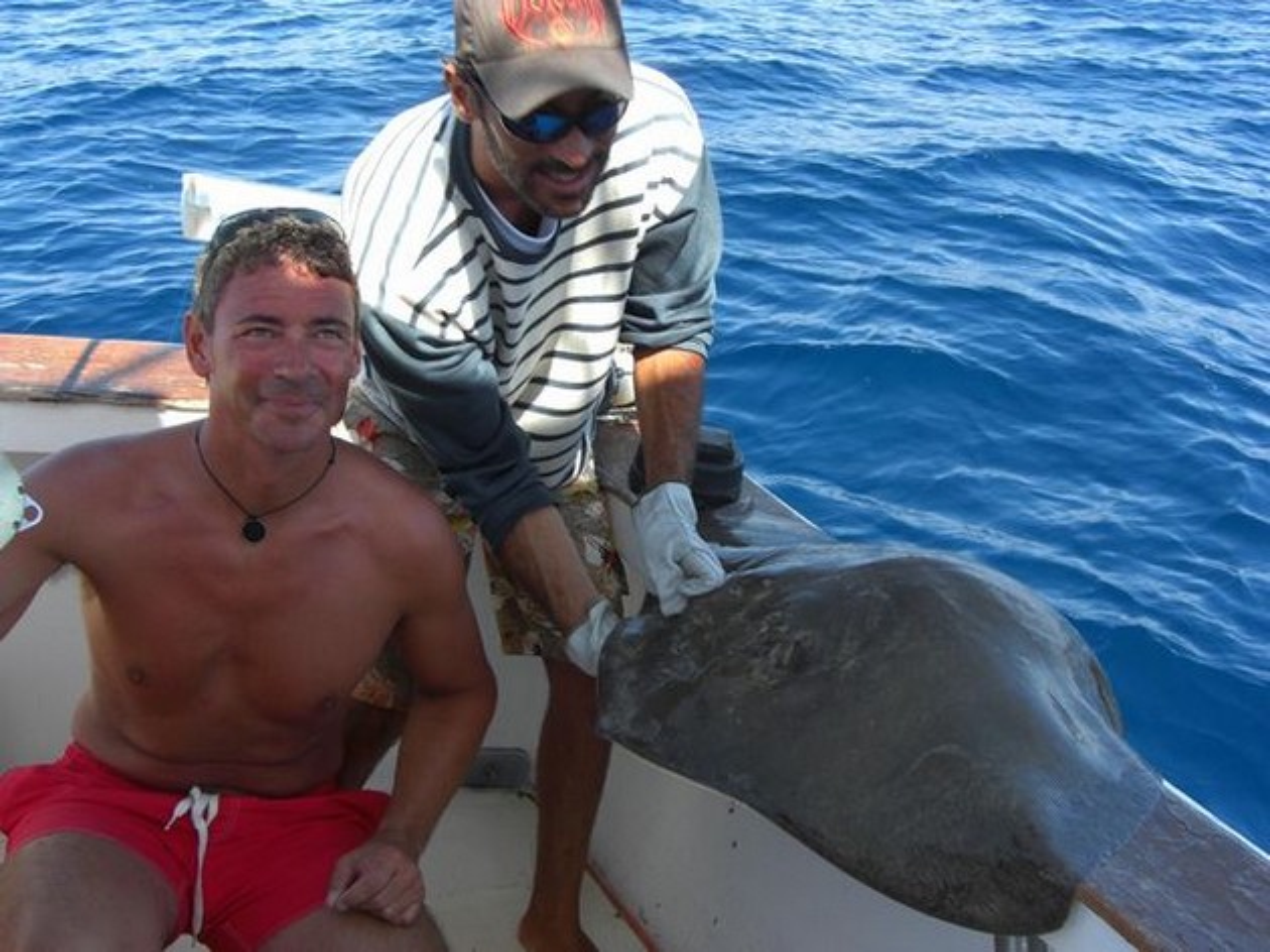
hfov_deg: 49.0
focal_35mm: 38
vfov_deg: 37.7
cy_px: 476
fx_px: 1394
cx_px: 635
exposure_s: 1/250
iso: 80
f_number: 4
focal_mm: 7.9
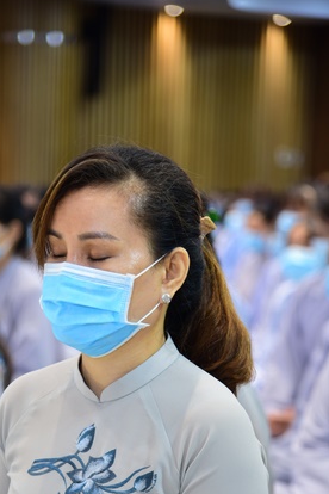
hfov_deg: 8.7
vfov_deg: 13.0
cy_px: 377
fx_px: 2152
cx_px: 86
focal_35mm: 157
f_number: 4
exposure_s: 1/30
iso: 800
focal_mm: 100
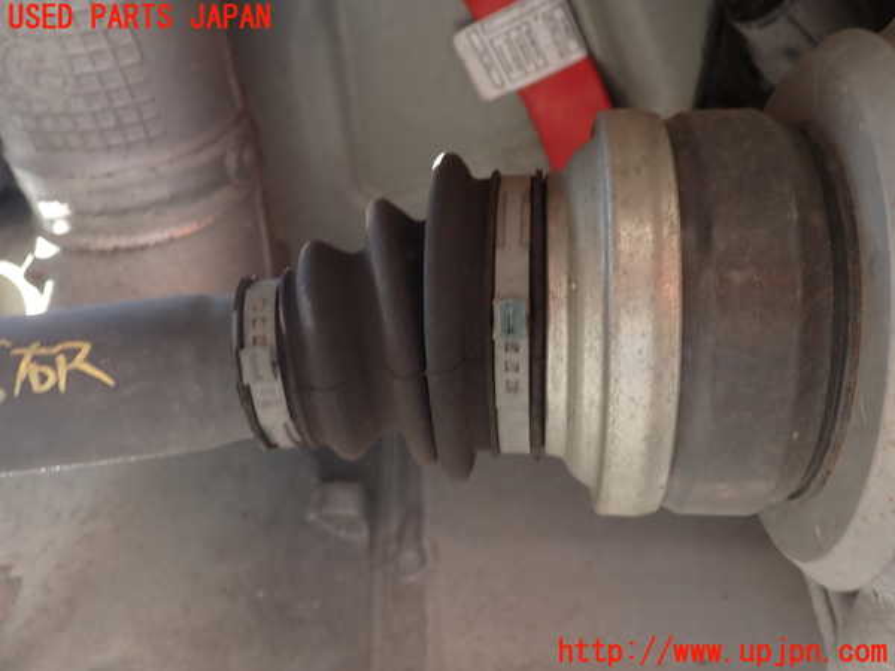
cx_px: 448
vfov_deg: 46.8
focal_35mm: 30
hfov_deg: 60.0
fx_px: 776
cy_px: 336
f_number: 2.3
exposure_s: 1/60
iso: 200
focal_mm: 5.4
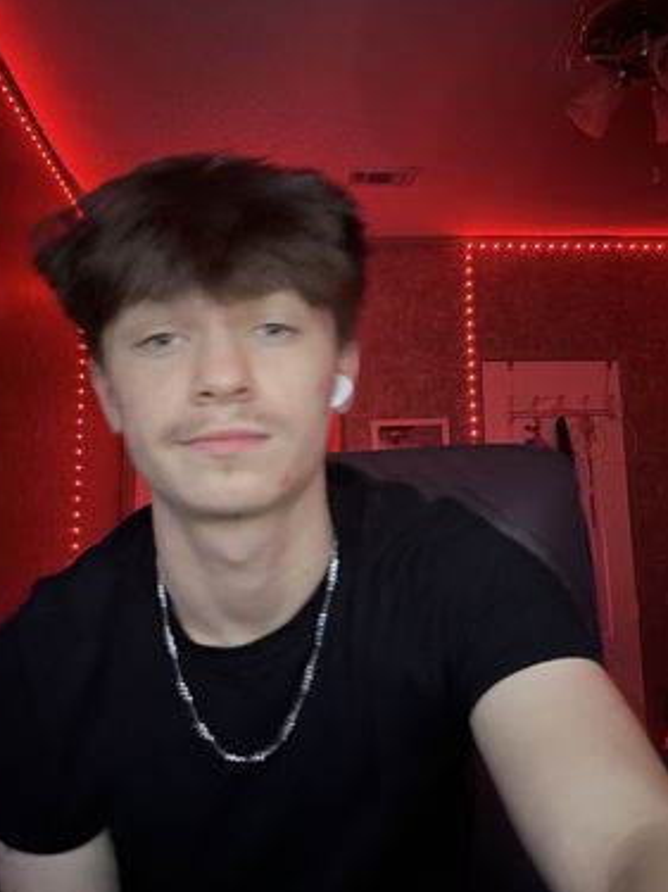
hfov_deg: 44.1
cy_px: 471
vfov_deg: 56.8
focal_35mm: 32
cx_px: 319
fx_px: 824
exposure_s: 1/5
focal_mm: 2.69
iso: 400
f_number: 1.9
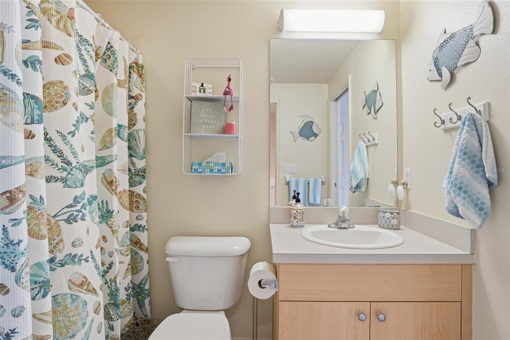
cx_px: 255
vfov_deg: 70.4
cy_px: 170
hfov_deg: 93.3
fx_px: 241
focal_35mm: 17
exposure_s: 1/50
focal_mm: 17
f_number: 9
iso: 400
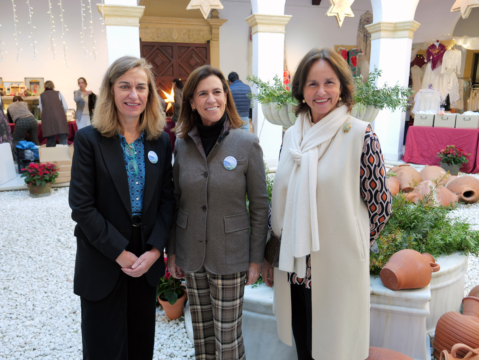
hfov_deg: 63.4
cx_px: 240
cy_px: 180
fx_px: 388
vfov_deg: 49.8
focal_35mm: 28
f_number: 2.9
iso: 320
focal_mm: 14
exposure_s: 1/60
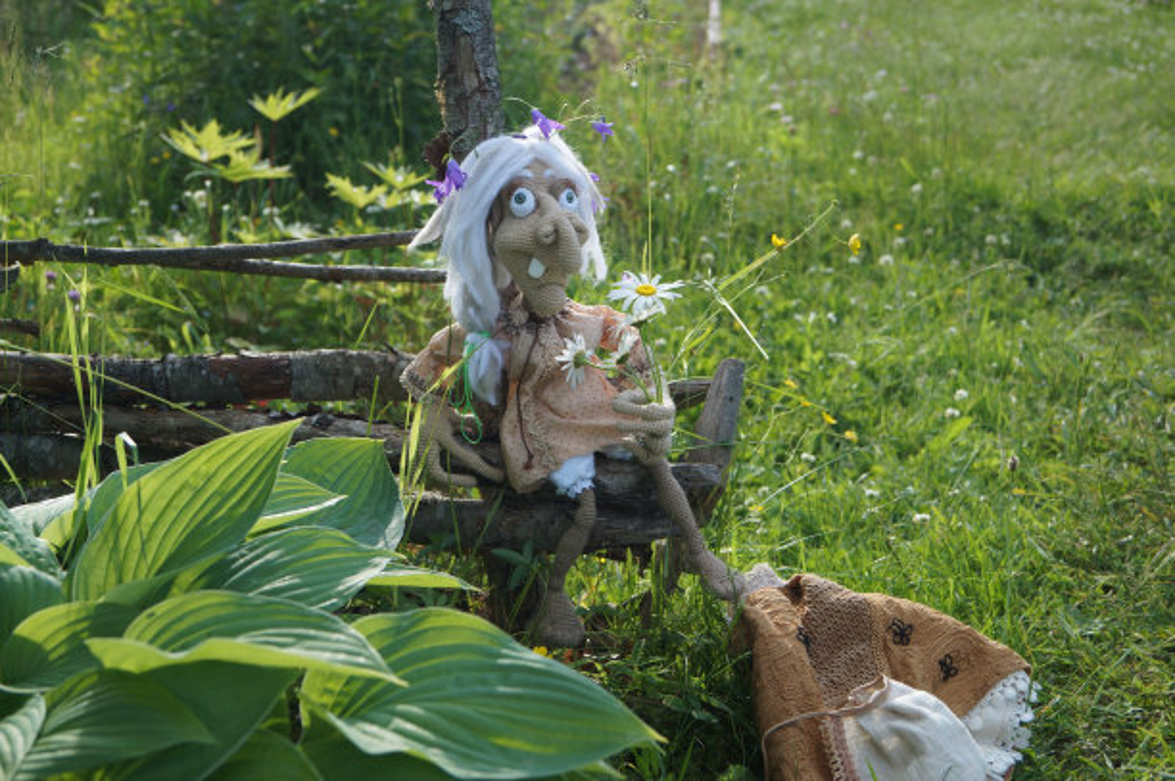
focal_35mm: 45
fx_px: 1468
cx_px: 588
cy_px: 390
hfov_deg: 43.6
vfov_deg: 29.8
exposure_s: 1/200
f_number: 5
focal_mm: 30
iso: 100
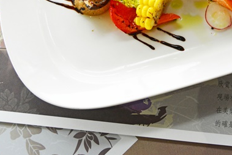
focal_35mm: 77
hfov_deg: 25.9
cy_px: 9
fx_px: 496
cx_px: 177
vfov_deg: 17.4
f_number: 4.5
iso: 2200
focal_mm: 40
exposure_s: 1/200
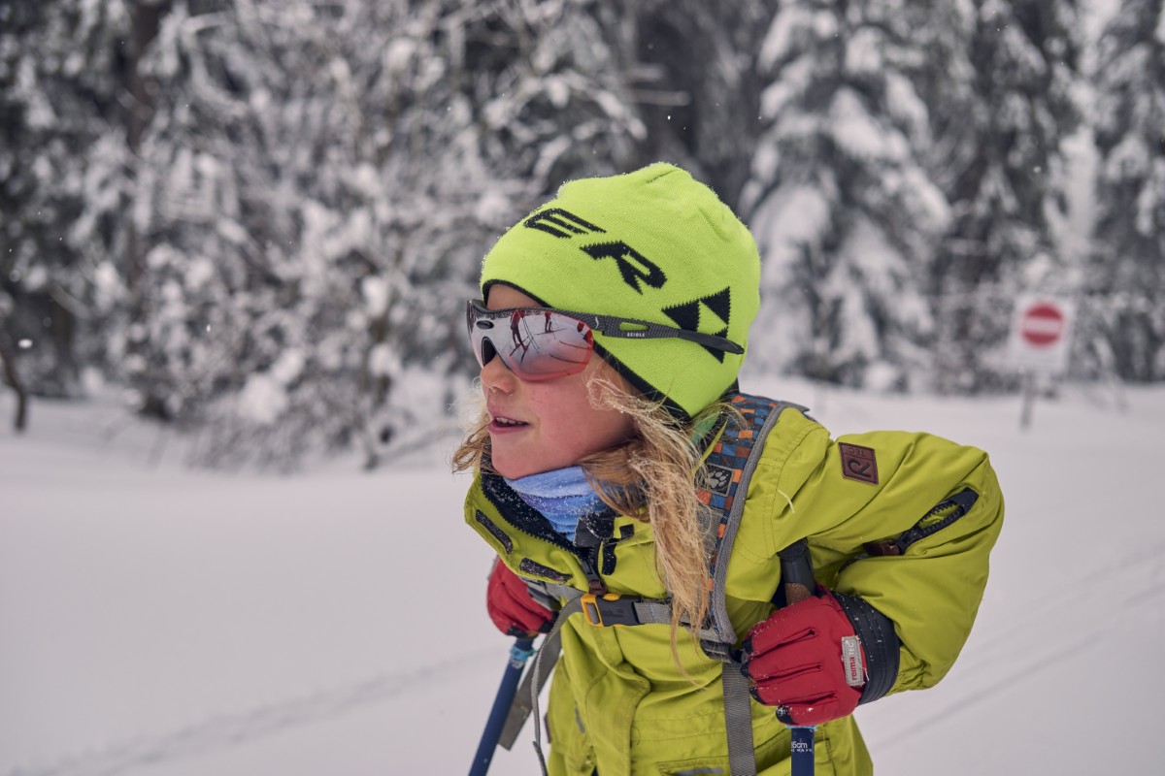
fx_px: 1133
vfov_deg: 37.9
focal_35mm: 35
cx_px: 582
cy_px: 388
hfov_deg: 54.4
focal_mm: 35
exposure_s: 1/1000
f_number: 3.5
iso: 400
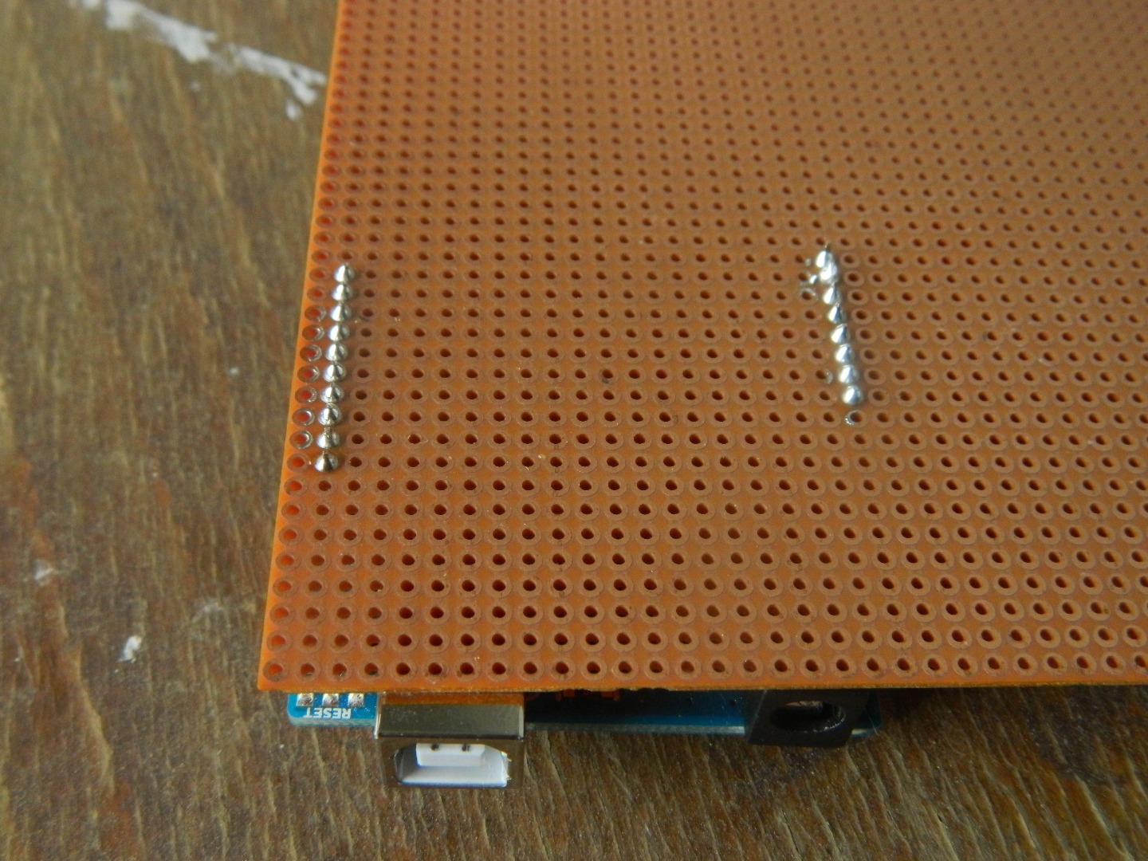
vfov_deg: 35.1
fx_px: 1360
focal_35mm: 41
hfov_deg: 45.8
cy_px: 430
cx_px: 574
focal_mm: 7.3
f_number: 3.5
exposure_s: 1/250
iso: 320
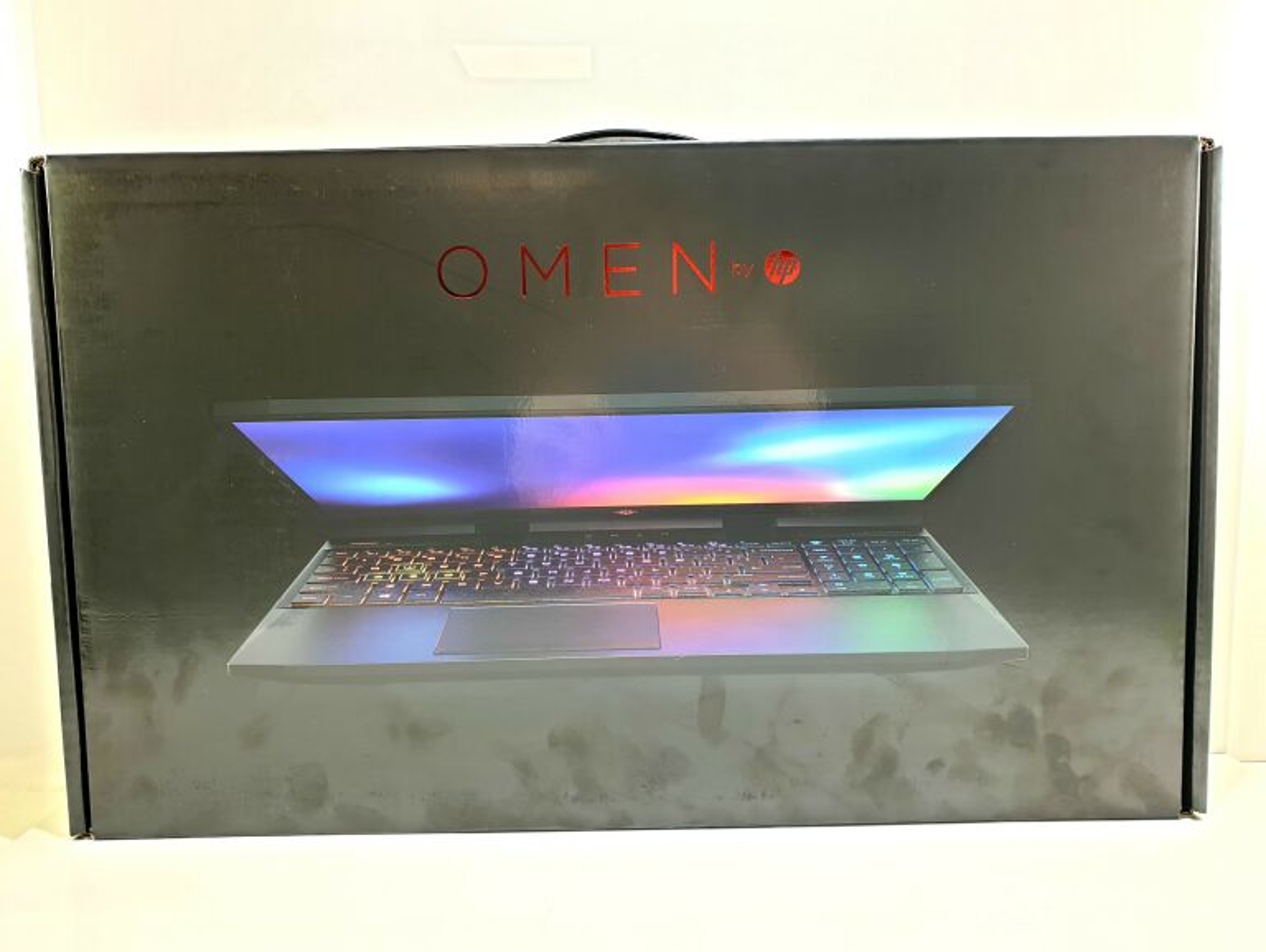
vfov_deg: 53.1
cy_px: 476
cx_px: 633
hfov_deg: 67.3
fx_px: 951
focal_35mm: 26
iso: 64
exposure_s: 1/50
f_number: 2.4
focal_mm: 4.3
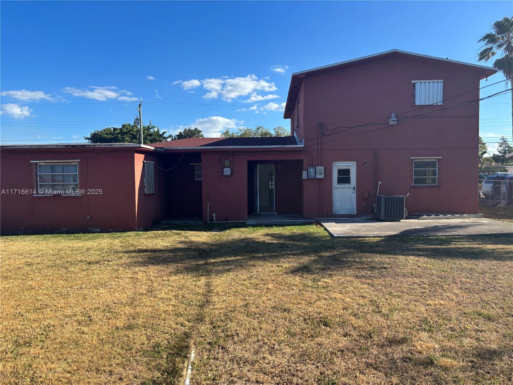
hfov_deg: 67.3
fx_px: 385
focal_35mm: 26
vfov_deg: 53.1
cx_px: 256
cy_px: 192
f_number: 1.6
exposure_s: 1/1984
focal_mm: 5.96
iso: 50
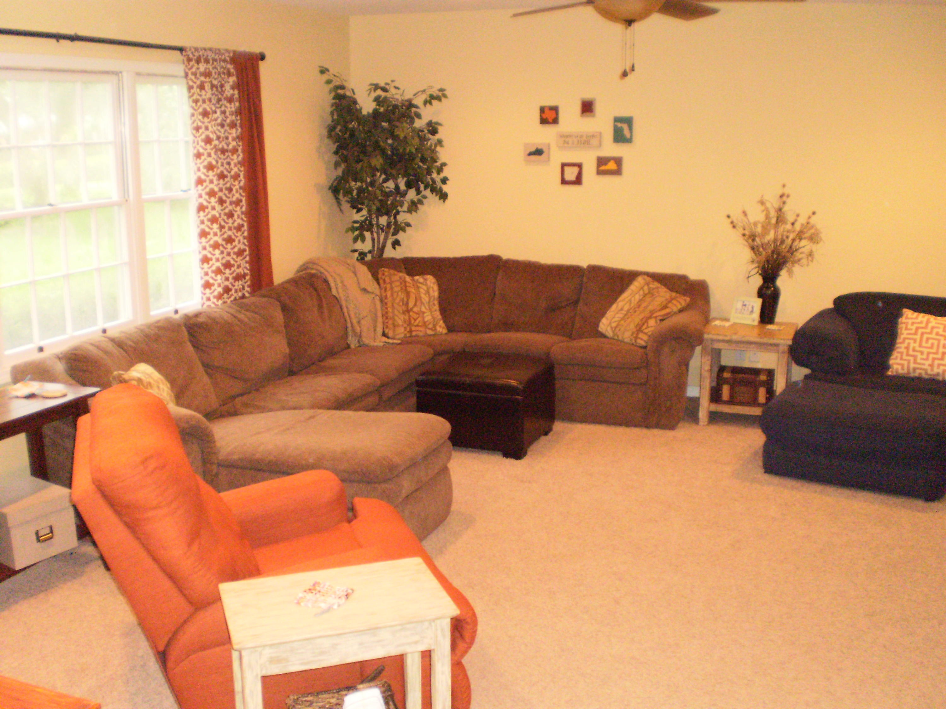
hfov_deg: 51.4
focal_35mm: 36
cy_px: 354
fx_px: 984
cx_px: 473
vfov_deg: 39.7
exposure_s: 1/30
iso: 640
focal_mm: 6.3
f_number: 3.1
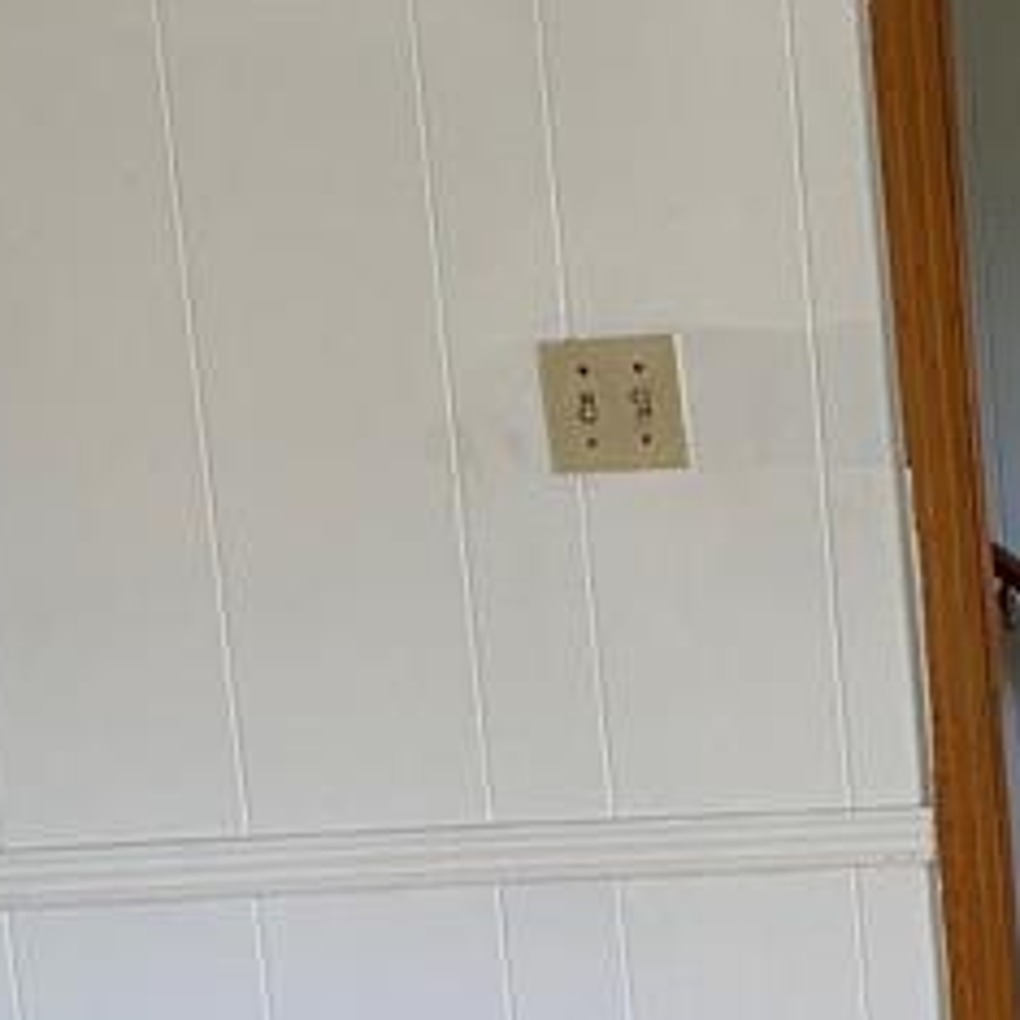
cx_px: 1537
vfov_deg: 16.9
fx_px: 3334
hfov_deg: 15.9
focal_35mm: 100
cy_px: 1063
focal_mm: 4.25
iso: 125
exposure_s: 1/60
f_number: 1.8
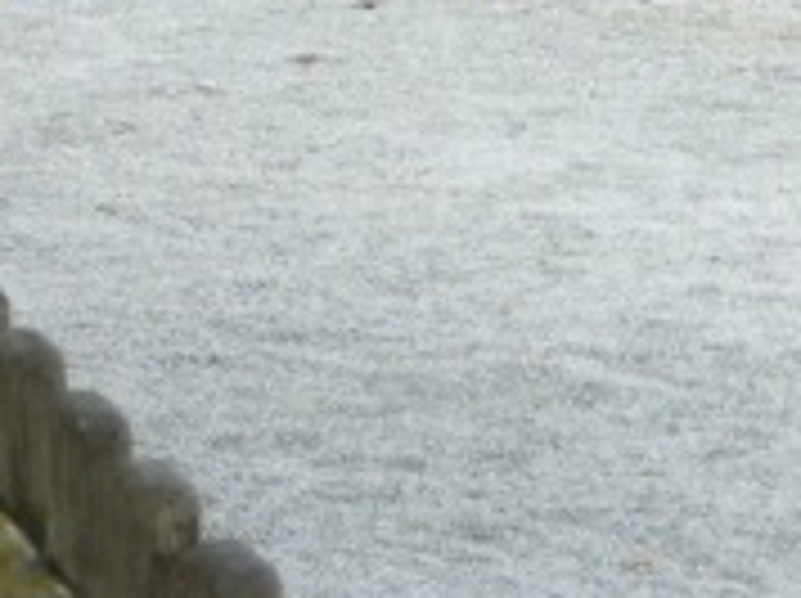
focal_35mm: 317
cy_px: -351
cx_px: 1102
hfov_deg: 6.2
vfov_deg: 4.6
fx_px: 7325
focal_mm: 15.7
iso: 100
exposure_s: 1/60
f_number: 5.1
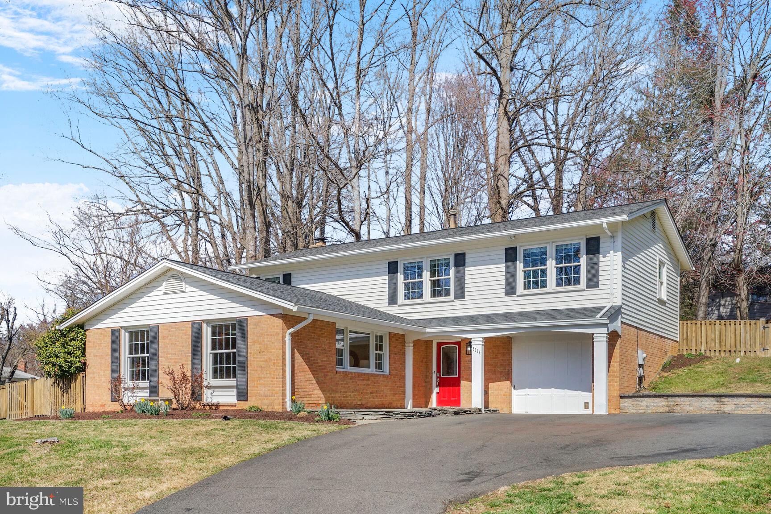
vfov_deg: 37.9
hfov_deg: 54.4
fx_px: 750
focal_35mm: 35
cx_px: 386
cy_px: 257
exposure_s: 1/2000
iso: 640
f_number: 8
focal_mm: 35
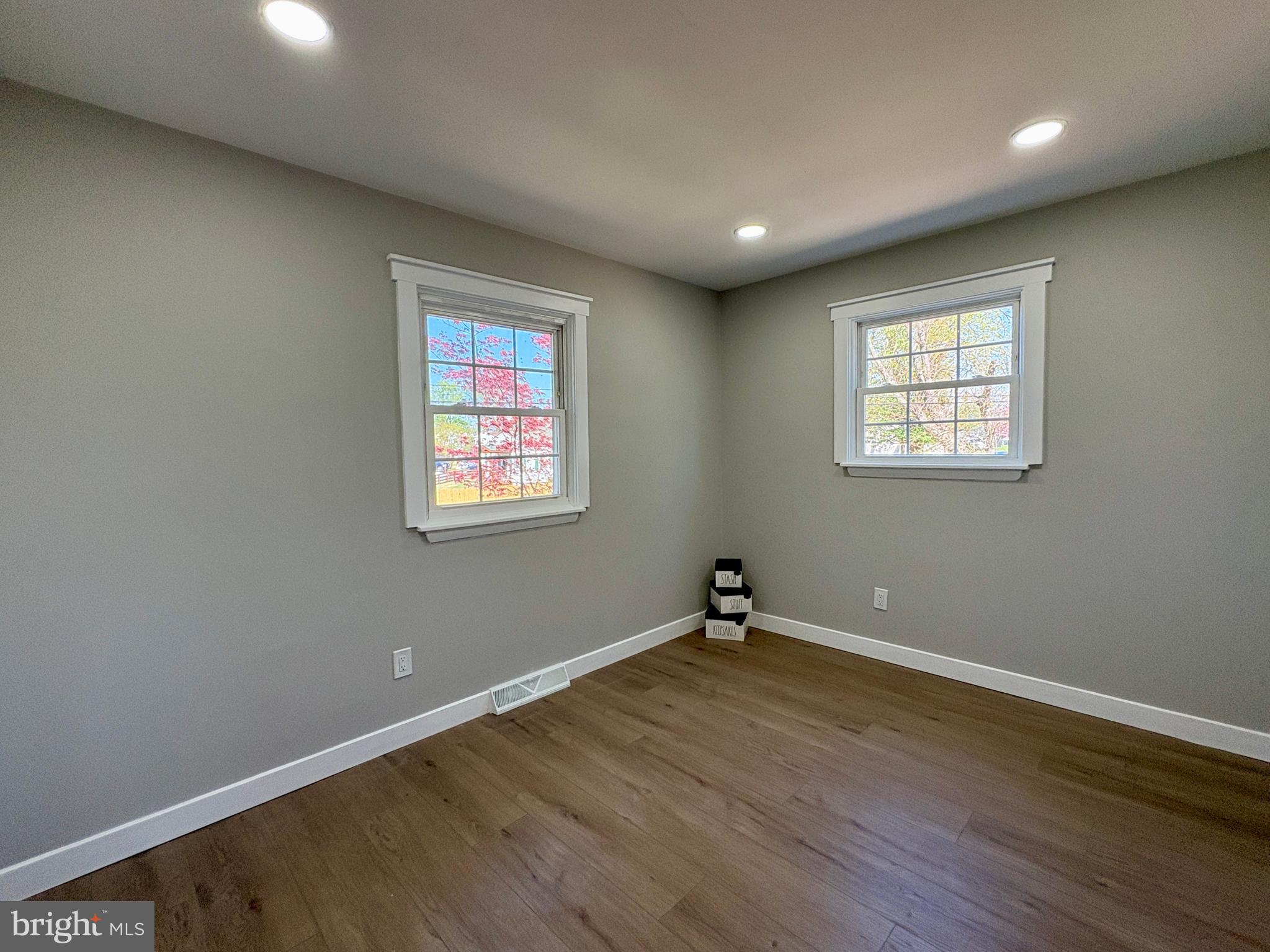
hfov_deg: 102.1
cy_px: 476
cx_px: 635
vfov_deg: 85.7
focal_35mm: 14
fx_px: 514
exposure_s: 1/134
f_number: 2.2
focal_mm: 2.22
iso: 100
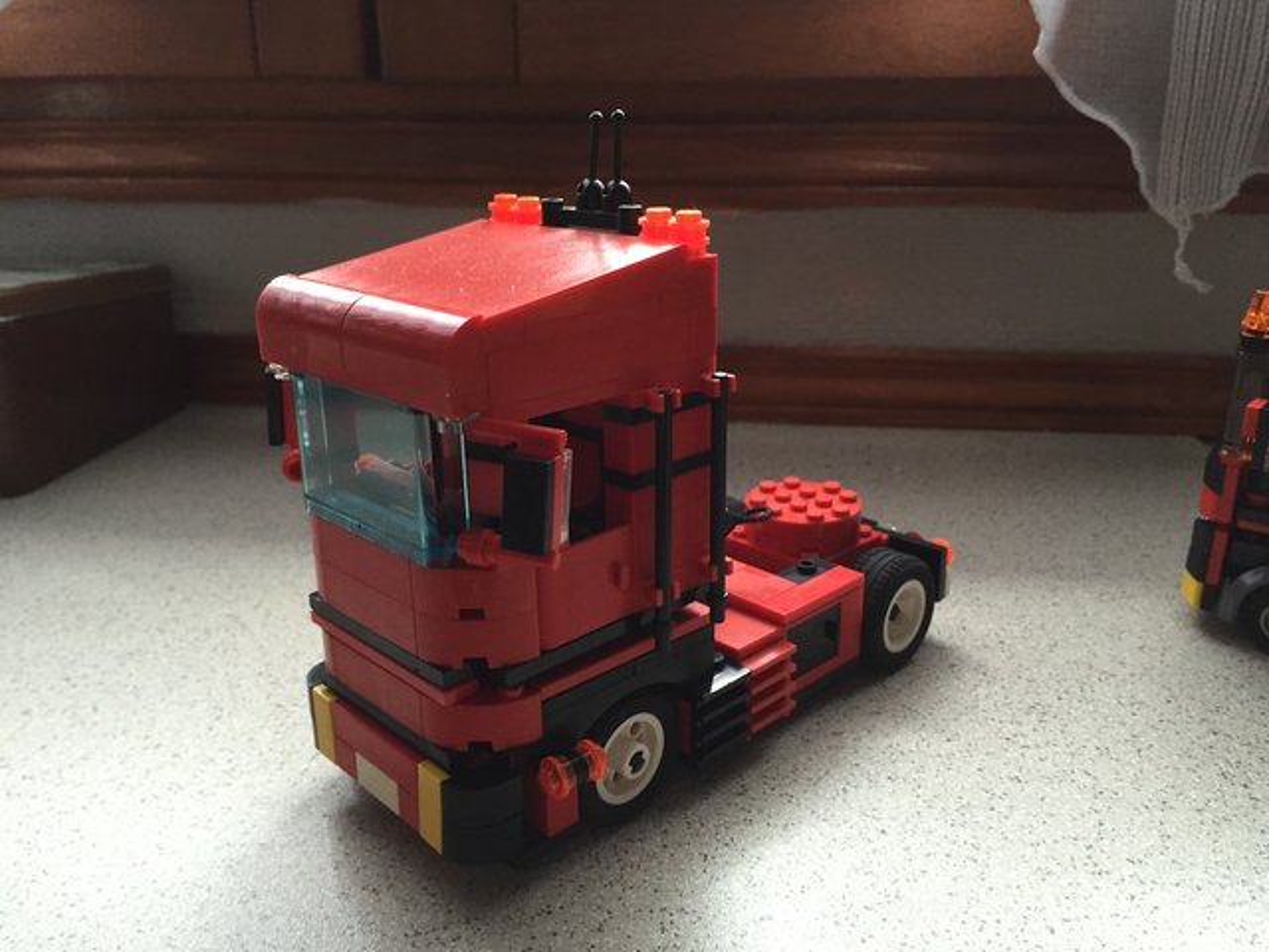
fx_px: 1063
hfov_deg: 61.7
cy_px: 476
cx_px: 634
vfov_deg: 48.2
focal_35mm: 29
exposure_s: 1/30
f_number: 2.2
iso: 125
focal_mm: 4.15
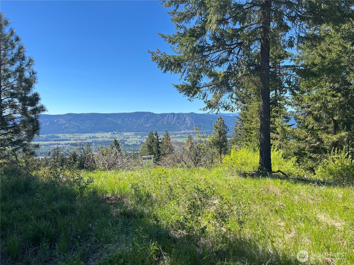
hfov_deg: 67.3
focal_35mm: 26
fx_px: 266
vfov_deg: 53.1
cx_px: 177
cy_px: 132
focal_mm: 5.1
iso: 50
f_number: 1.6
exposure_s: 1/1309
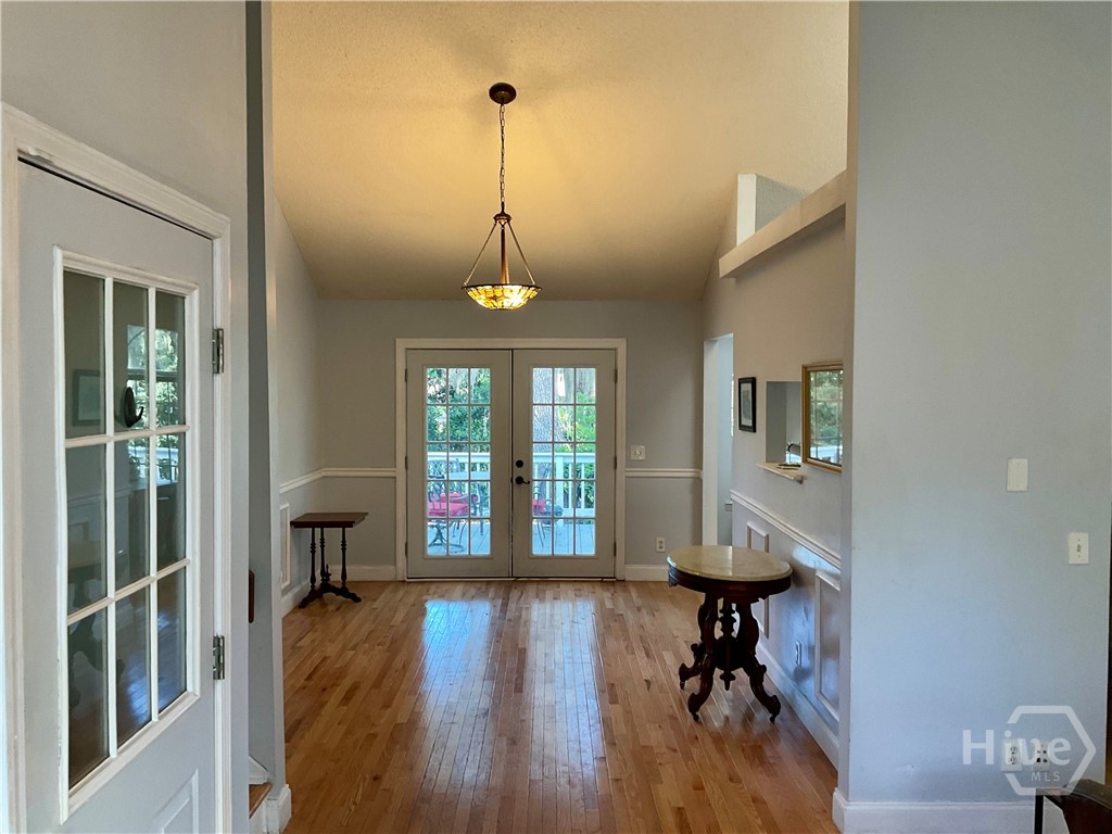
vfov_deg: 48.2
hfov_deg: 61.7
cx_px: 556
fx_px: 932
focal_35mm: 29
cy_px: 417
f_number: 1.8
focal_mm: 3
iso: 64
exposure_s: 1/60
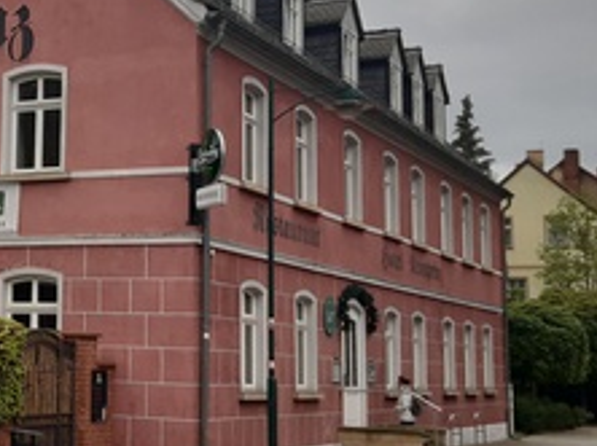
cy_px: 150
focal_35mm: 75
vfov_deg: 19.5
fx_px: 1292
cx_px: -43
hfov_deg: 24.4
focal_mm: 3.92
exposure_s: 1/2198
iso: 40
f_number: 1.7
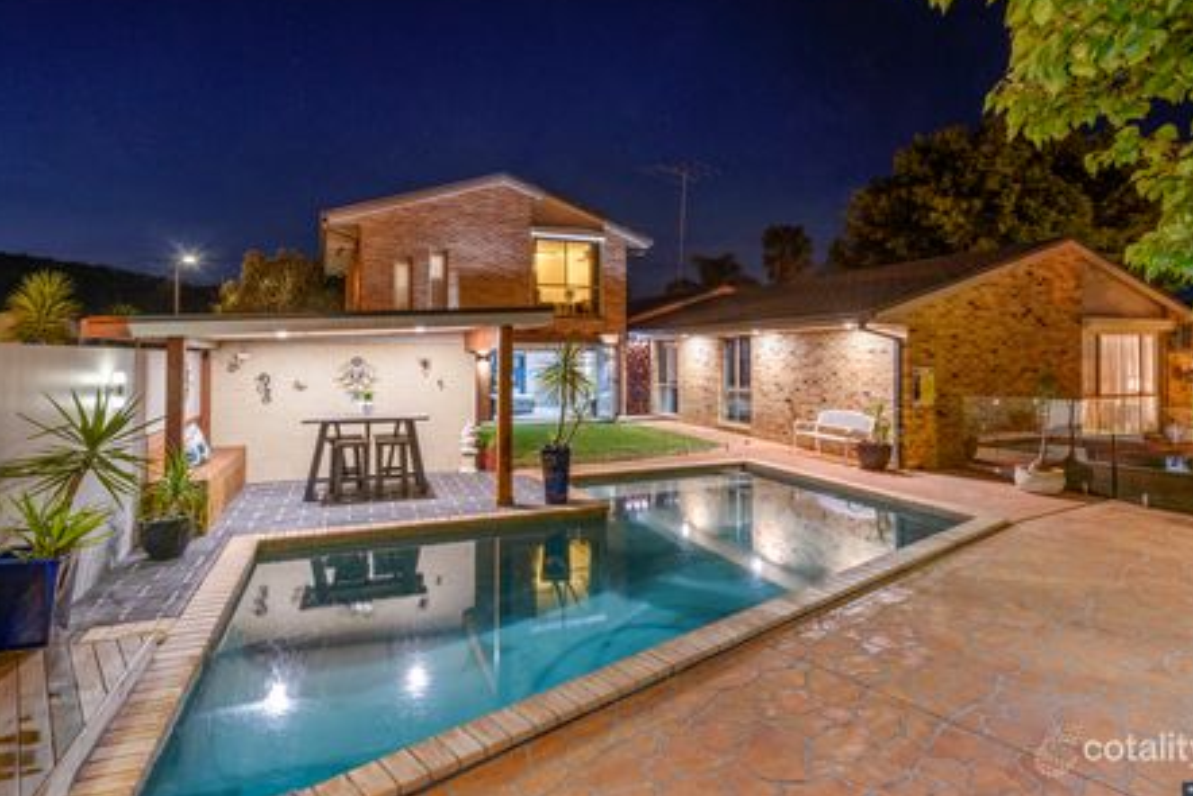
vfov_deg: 70.5
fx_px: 564
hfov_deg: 93.2
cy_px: 382
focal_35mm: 17
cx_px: 618
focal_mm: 16
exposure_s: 25
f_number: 16
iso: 200
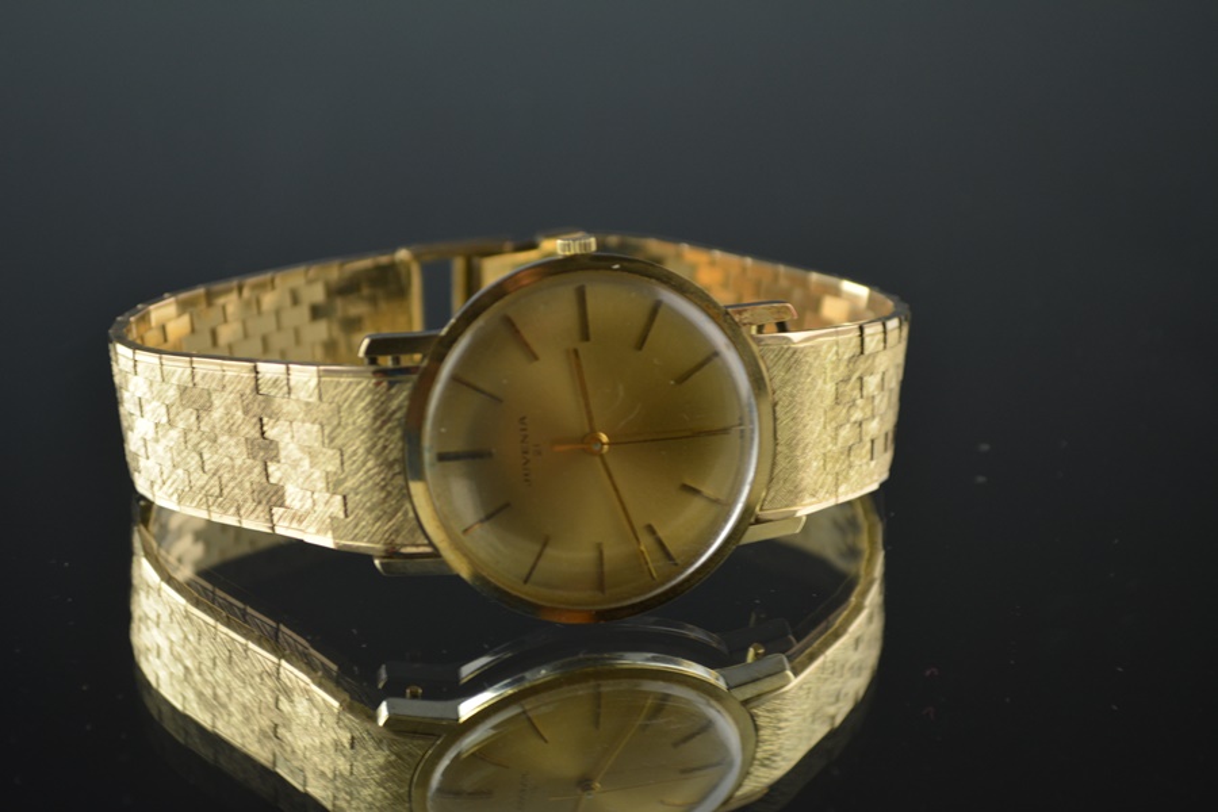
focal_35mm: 82
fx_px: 2791
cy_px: 406
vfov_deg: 16.6
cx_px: 609
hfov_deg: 24.6
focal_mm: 55
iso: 400
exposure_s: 1/125
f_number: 5.6
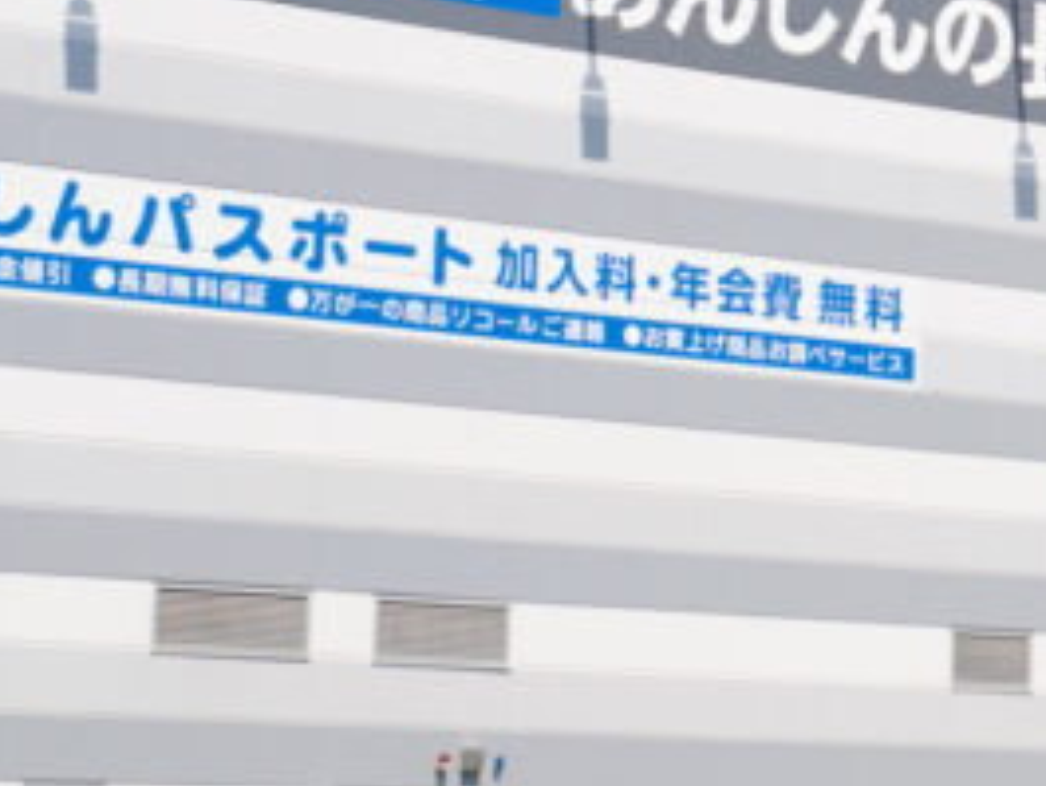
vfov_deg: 10.1
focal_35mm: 147
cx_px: 1603
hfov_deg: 12.7
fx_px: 4444
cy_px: 126
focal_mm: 19
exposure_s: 1/250
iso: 200
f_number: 5.6
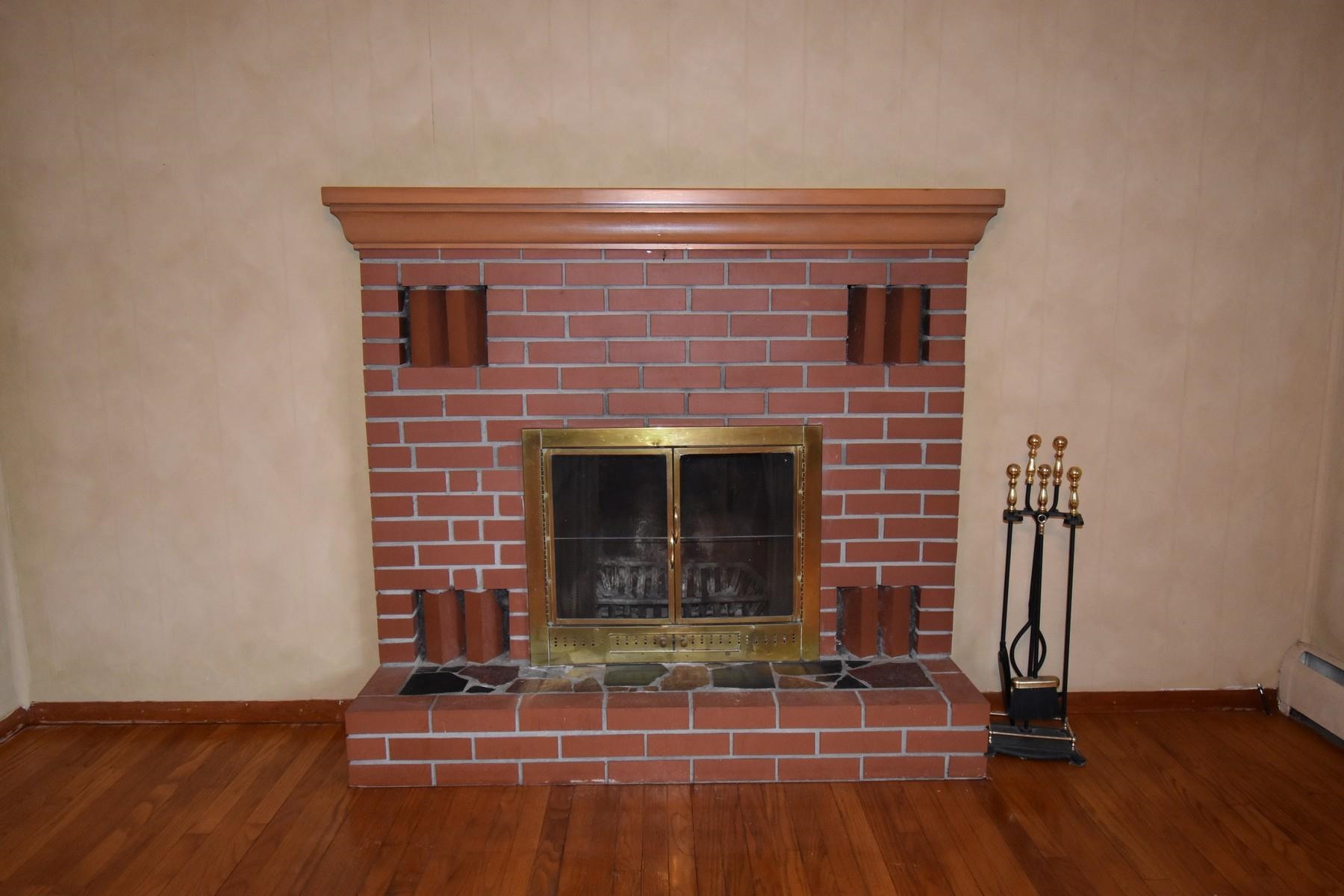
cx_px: 672
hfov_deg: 70.4
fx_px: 952
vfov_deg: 50.4
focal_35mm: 26
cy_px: 448
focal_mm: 17
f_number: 5.3
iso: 2000
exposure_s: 1/60
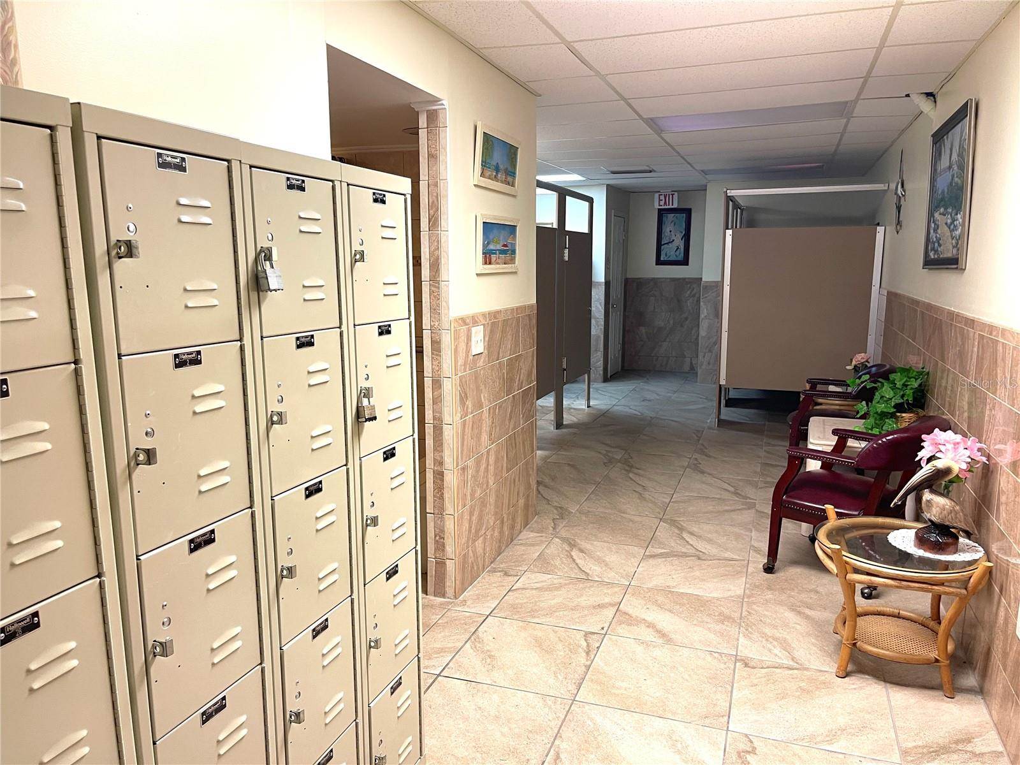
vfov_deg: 54.9
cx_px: 510
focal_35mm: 25
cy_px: 382
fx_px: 737
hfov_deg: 69.4
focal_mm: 5.1
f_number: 1.6
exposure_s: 1/60
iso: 125
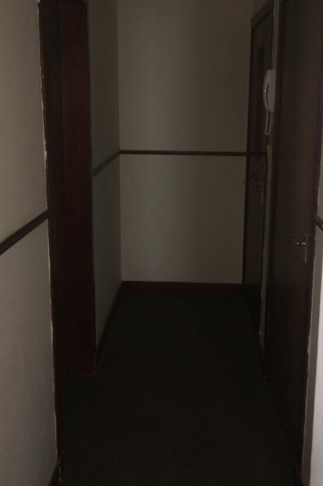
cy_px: 197
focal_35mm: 37
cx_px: 178
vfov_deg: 51.6
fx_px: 498
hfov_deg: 35.9
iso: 32
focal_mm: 4.15
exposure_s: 1/25
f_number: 2.2
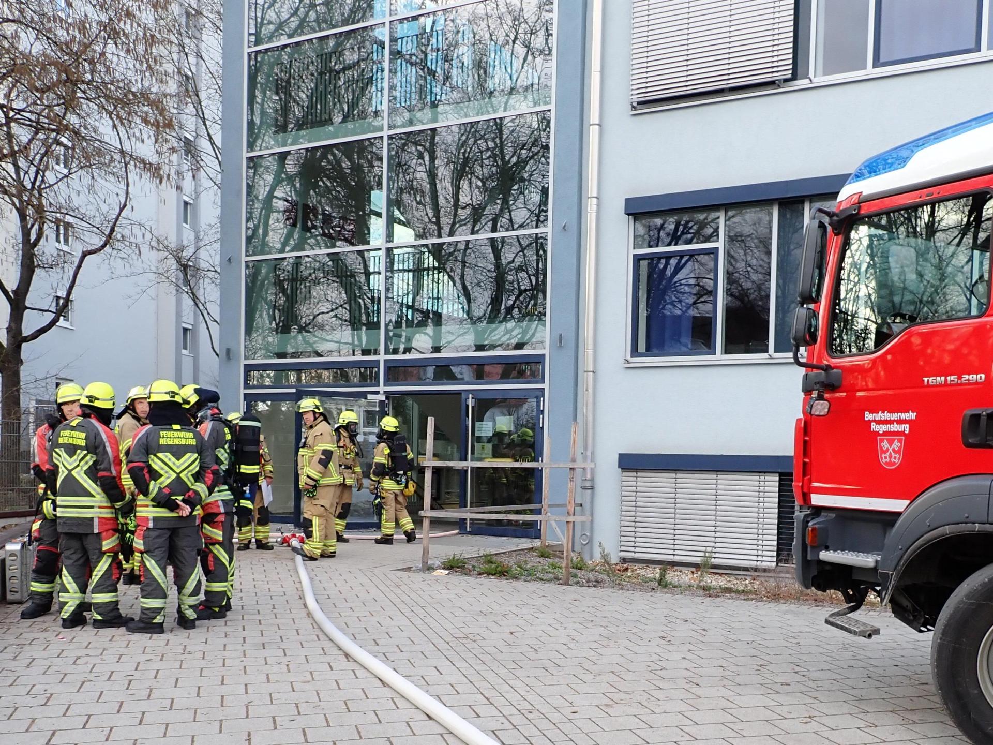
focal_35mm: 25
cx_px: 496
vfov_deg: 54.9
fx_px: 717
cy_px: 372
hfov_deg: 69.4
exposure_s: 1/160
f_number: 2.8
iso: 100
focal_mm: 4.5
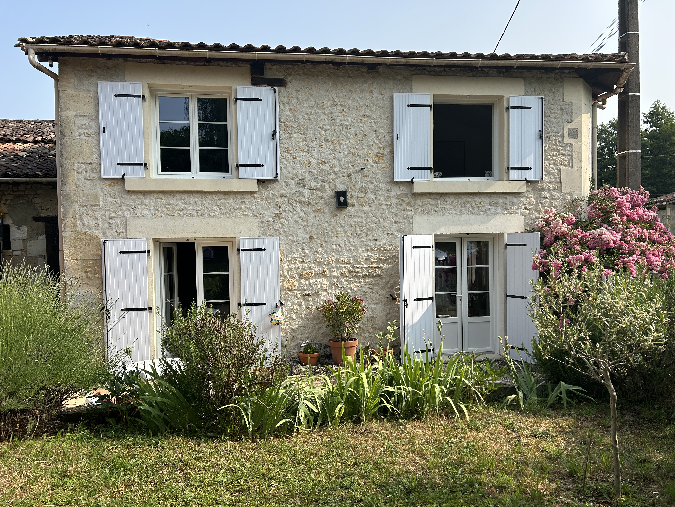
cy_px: 254
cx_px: 338
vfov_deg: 53.1
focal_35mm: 26
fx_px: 507
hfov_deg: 67.3
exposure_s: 1/2762
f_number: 1.5
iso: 50
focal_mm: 5.7
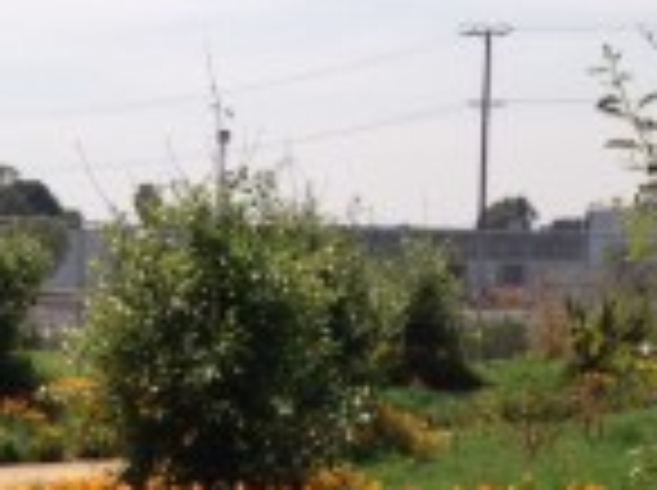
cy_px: 706
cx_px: -72
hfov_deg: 14.2
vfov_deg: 10.5
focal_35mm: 136
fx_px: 2577
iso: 50
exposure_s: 1/2358
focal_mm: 4.12
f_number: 2.4
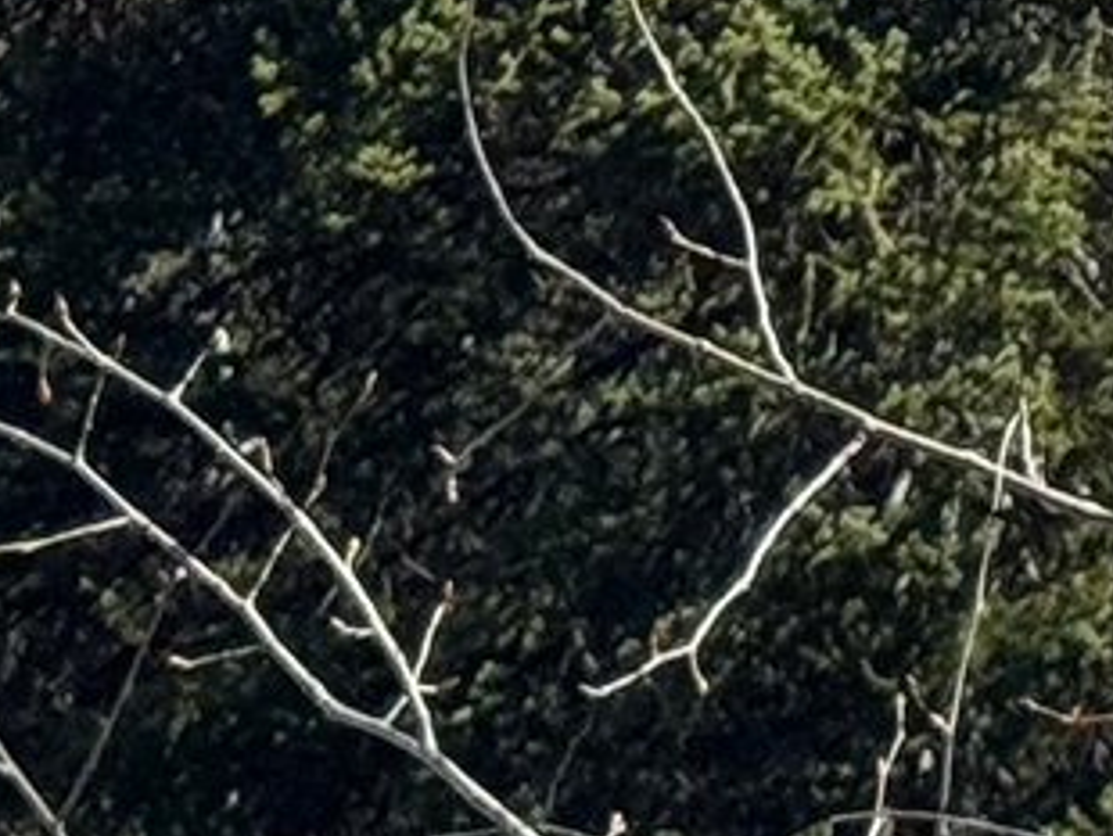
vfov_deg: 4.5
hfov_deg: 5.8
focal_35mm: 317
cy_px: -1489
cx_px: 3429
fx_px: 10200
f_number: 1.78
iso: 64
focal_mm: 6.76
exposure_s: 1/3610
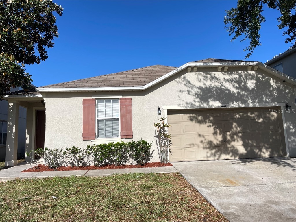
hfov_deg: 67.3
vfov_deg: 53.1
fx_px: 222
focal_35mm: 26
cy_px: 111
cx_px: 148
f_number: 1.6
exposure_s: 1/6494
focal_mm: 4.2
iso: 32
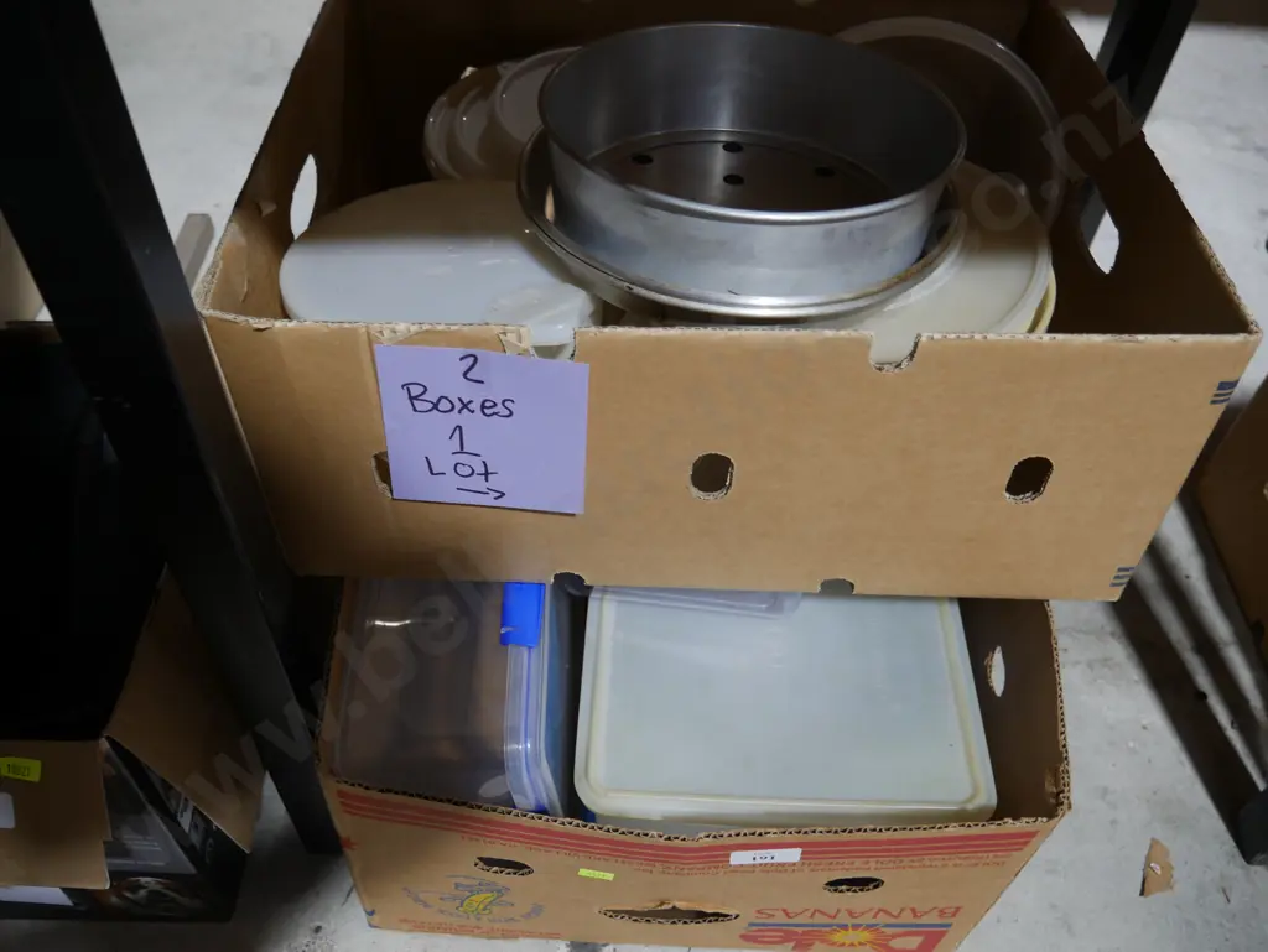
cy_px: 476
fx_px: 1026
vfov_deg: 49.8
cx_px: 634
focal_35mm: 28
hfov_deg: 63.4
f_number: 3.5
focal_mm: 14
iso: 320
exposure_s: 1/60
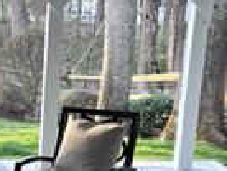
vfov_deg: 13.2
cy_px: 179
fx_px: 729
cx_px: -23
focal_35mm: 111
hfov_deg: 17.1
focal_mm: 6.86
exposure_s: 1/120
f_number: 1.78
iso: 125
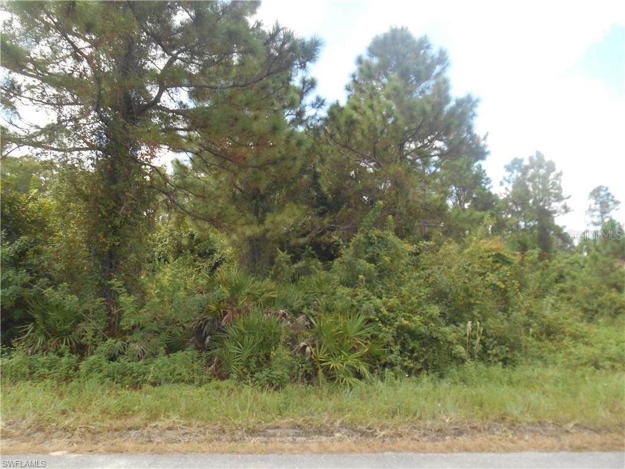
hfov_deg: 67.3
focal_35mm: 26
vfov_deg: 53.1
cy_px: 234
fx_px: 469
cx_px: 312
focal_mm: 4.7
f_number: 3.4
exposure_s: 1/250
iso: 125
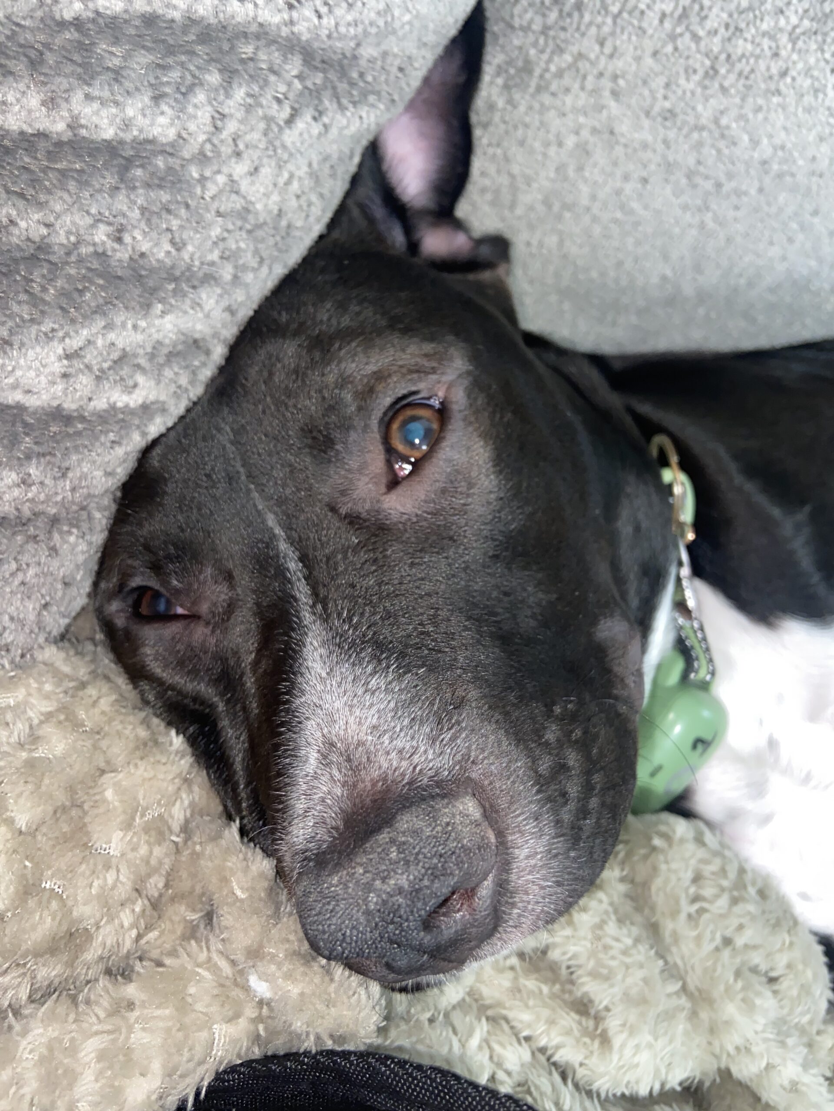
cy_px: 556
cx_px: 417
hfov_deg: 53.1
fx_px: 835
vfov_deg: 67.3
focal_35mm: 26
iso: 64
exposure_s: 1/9
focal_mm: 4.25
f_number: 1.8
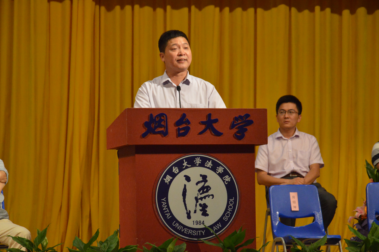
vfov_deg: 10.7
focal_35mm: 129
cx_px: 190
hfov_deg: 15.9
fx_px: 1353
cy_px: 125
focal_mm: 85
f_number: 5.6
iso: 4000
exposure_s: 1/125
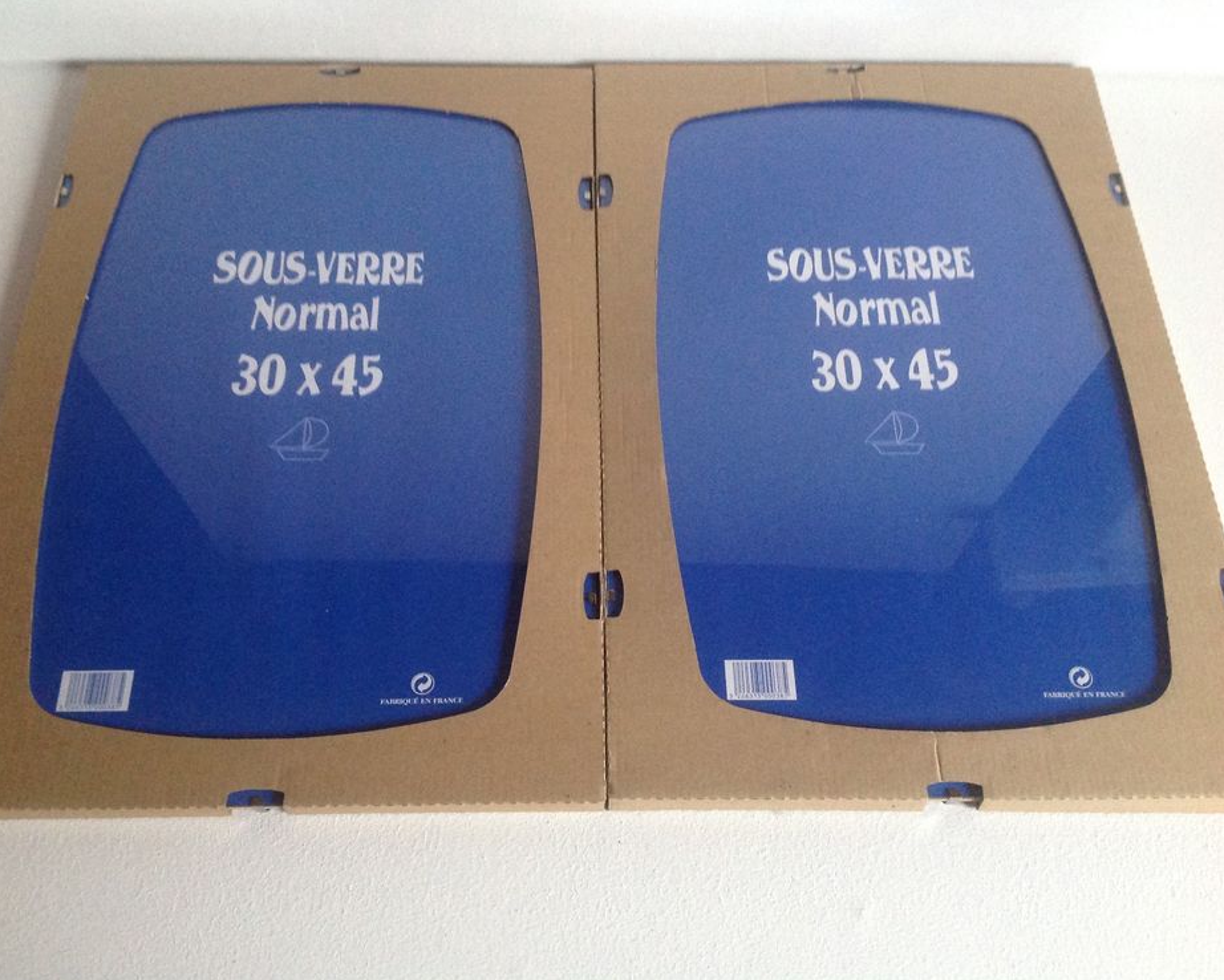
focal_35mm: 37
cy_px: 492
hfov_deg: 49.1
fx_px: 1341
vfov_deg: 40.1
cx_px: 596
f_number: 2.4
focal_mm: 4.28
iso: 320
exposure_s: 1/15
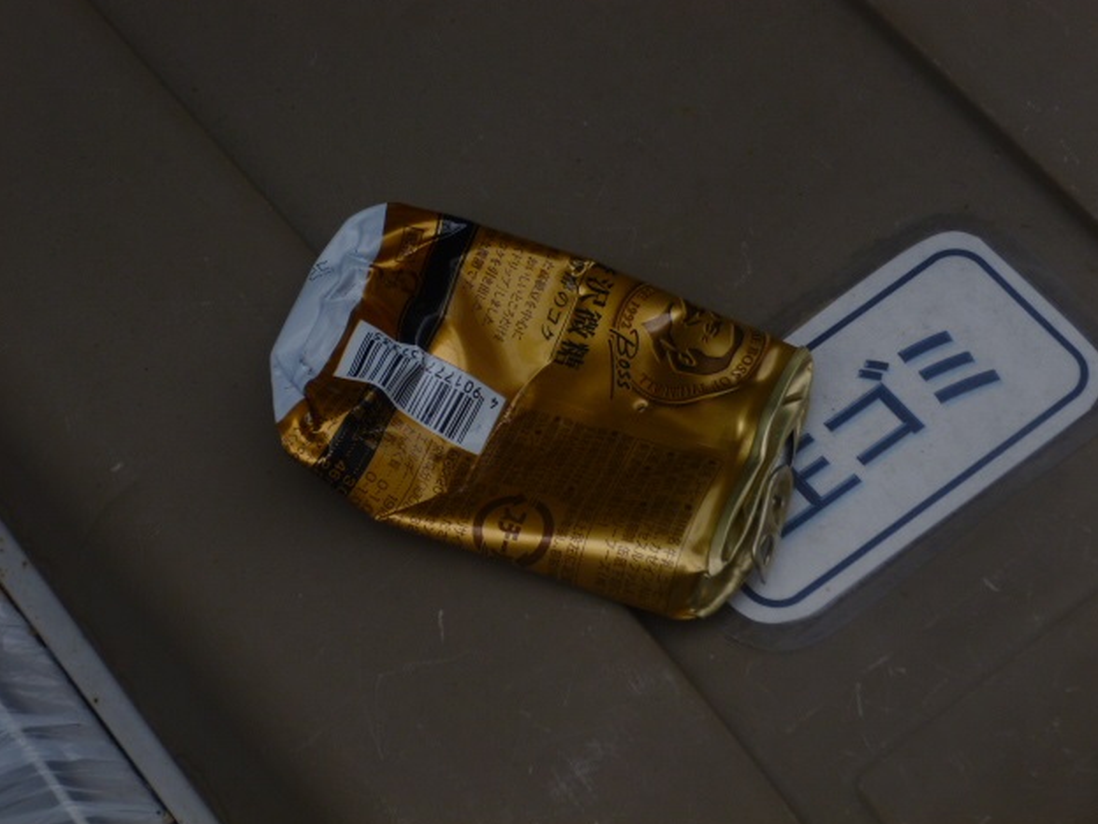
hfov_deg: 23.8
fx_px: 2601
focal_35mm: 82
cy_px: 410
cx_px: 556
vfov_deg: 18.0
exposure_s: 1/100
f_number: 4.9
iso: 100
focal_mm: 14.2
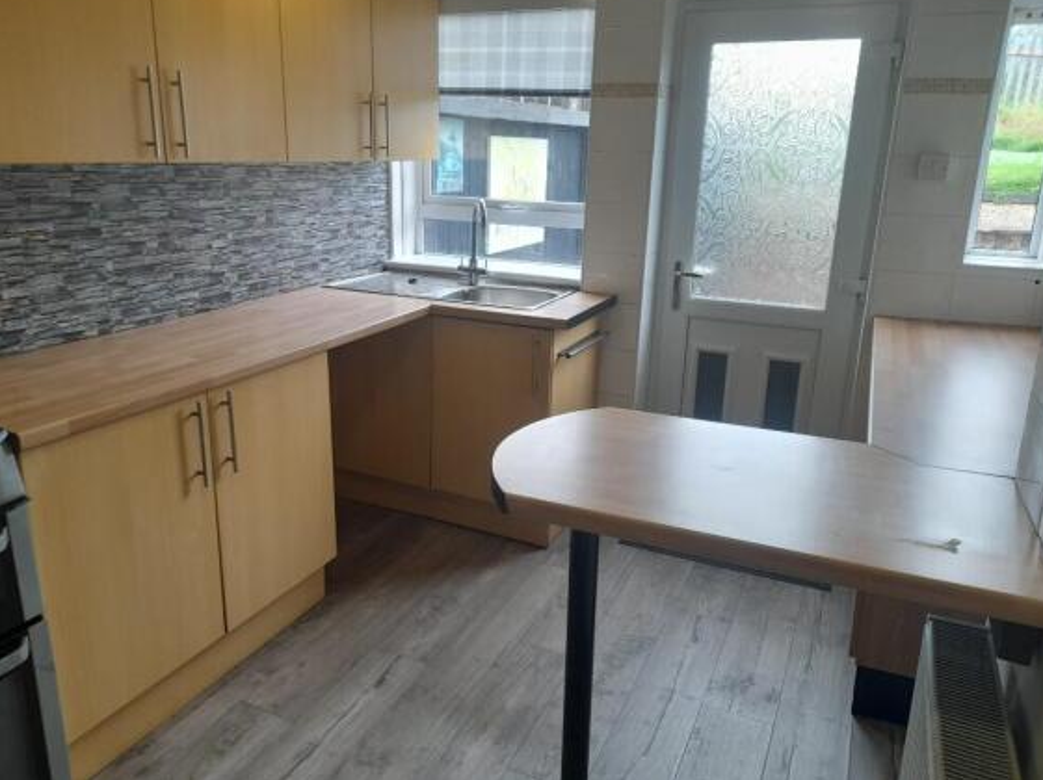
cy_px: 378
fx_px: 783
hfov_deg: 67.3
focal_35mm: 26
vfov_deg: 53.0
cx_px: 508
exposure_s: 1/50
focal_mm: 4.6
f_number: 2
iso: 50
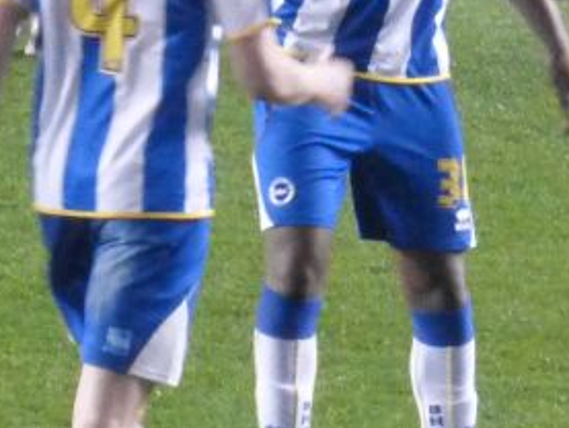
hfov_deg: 1.4
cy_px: 16
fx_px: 23960
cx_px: 134
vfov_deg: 1.0
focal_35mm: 1457
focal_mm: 60
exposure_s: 1/50
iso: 1600
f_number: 5.9
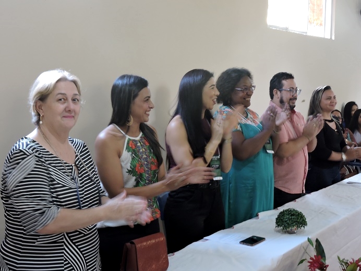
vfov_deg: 26.6
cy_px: 136
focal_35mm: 55
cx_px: 180
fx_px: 574
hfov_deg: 34.9
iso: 450
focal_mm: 9.9
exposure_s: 1/8
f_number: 4
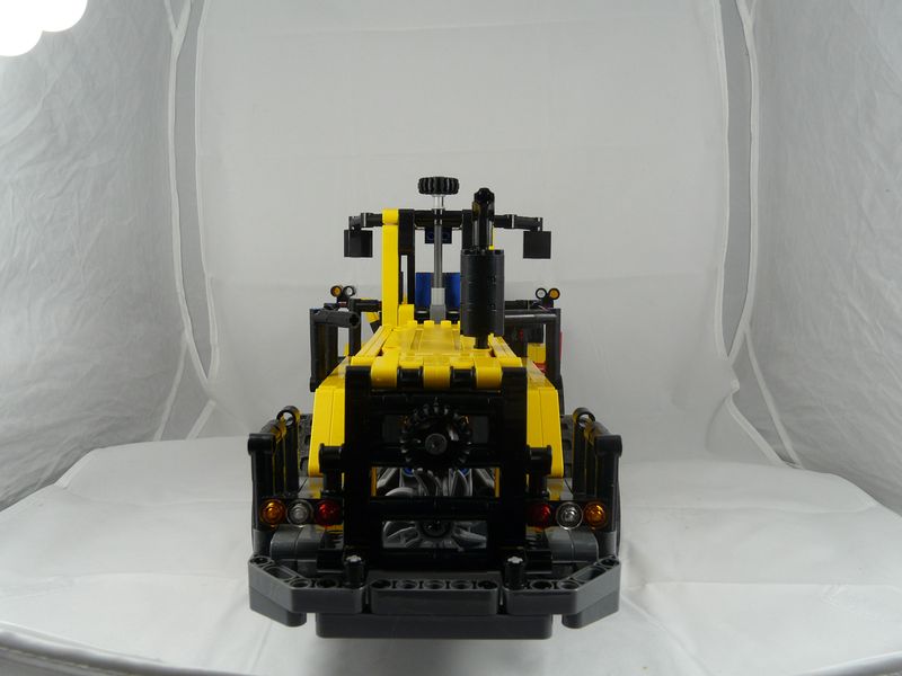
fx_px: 730
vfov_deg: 49.7
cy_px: 338
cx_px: 451
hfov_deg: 63.4
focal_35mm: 28
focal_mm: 4.6
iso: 100
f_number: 4
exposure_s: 1/125
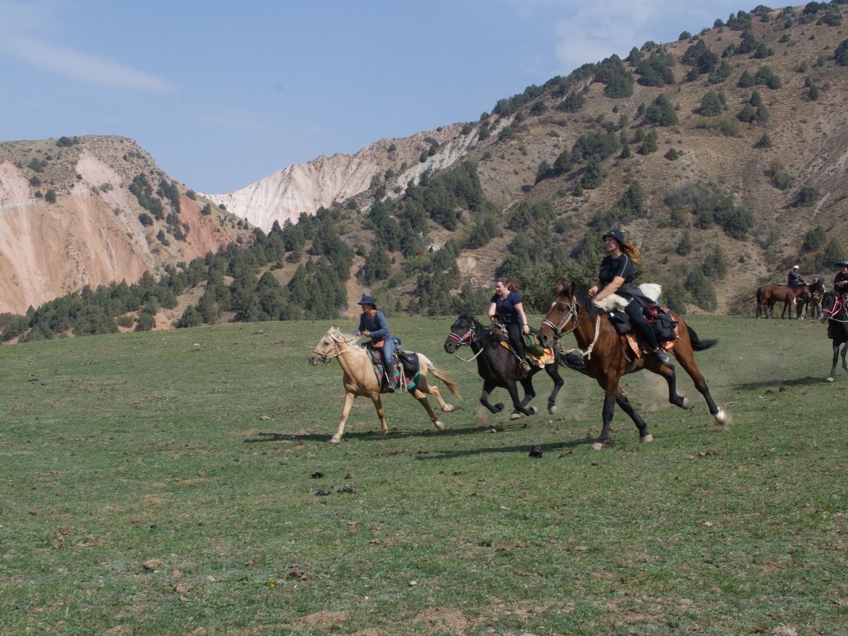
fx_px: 1298
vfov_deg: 27.5
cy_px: 320
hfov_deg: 36.2
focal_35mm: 53
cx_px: 415
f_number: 10
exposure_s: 1/250
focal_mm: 32
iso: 400
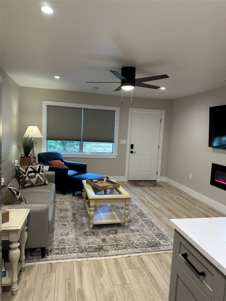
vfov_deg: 71.6
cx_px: 113
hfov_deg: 56.8
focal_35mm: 24
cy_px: 150
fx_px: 209
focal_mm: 6.86
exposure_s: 1/60
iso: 125
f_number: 1.78
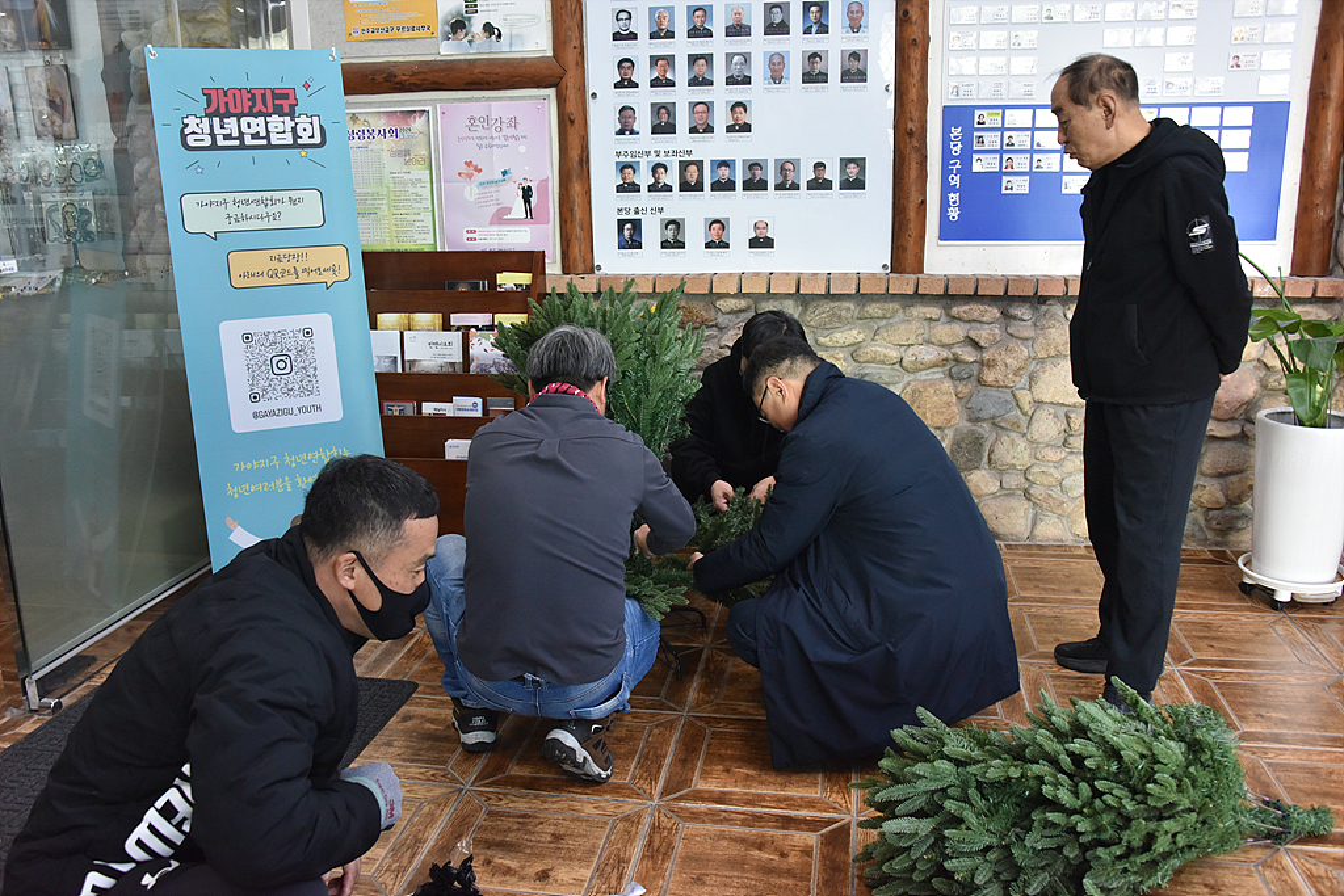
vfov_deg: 41.1
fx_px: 1195
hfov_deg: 58.7
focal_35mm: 32
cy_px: 448
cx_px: 672
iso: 2200
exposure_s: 1/125
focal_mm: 32
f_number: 5.6
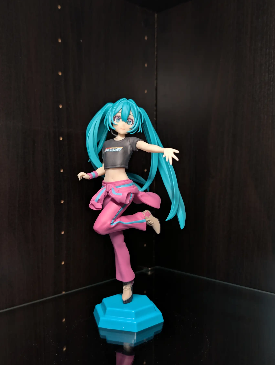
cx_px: 124
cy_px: 205
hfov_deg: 41.8
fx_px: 359
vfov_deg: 53.8
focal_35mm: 34
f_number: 1.68
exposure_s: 1/12.6
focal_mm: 6.9
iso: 45
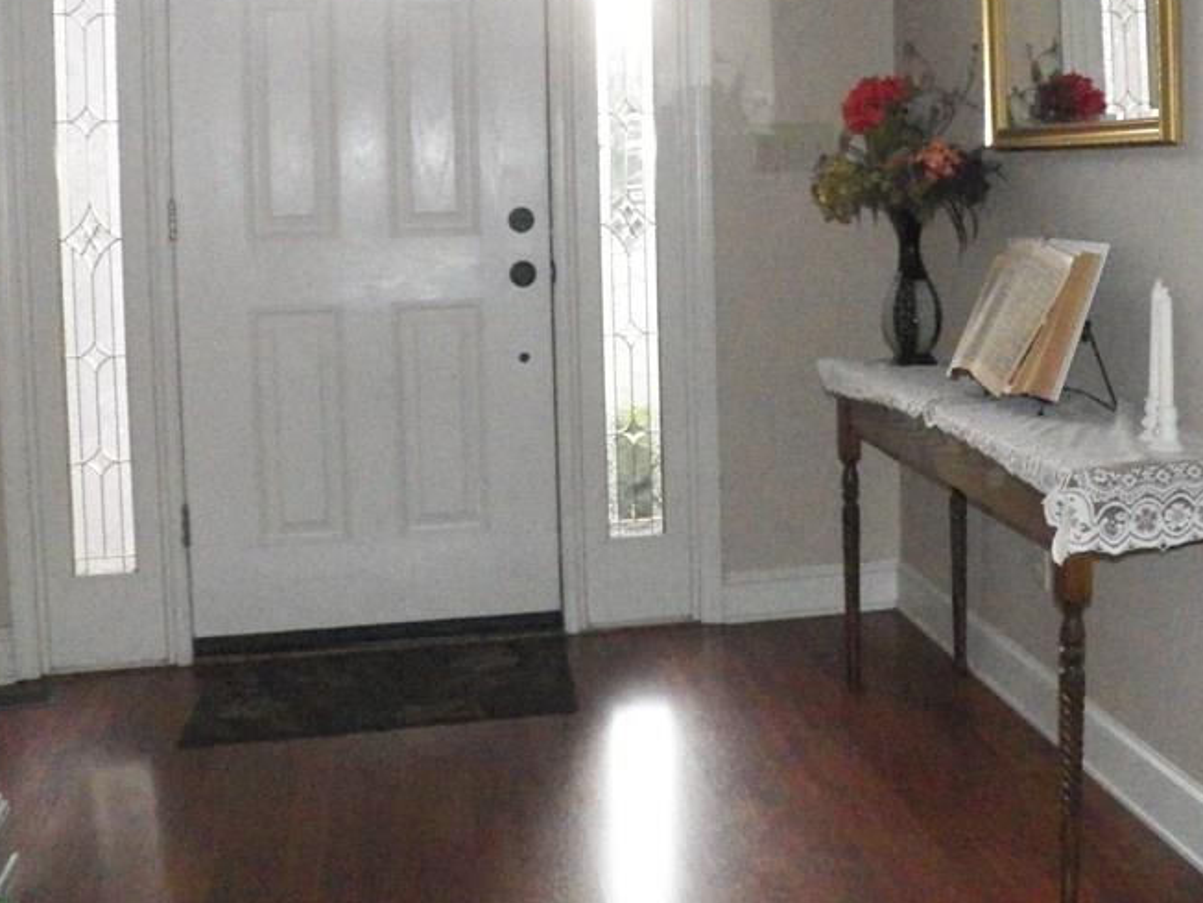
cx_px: 834
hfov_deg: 42.2
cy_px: 238
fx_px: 1529
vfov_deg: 32.3
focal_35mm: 44
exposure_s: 1/125
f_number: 2.8
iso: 3200
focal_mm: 4.9
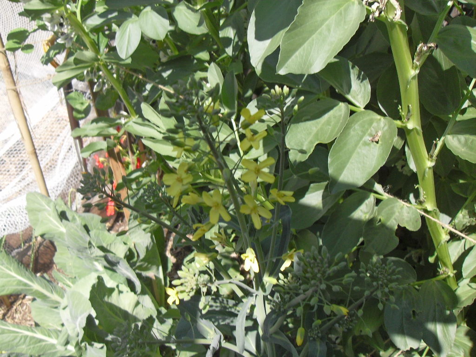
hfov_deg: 50.1
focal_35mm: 37
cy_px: 178
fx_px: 509
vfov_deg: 38.7
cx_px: 238
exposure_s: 1/60
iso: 80
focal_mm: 6.3
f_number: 8.9
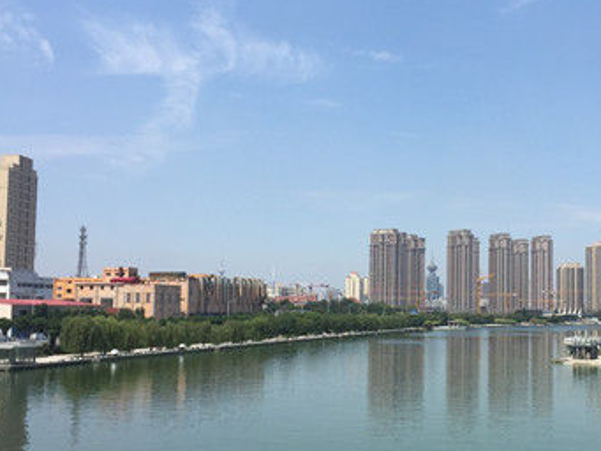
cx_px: 421
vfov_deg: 28.6
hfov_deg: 36.9
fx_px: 886
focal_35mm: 51
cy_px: 245
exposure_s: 1/2083
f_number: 2.2
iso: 32
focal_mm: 4.15
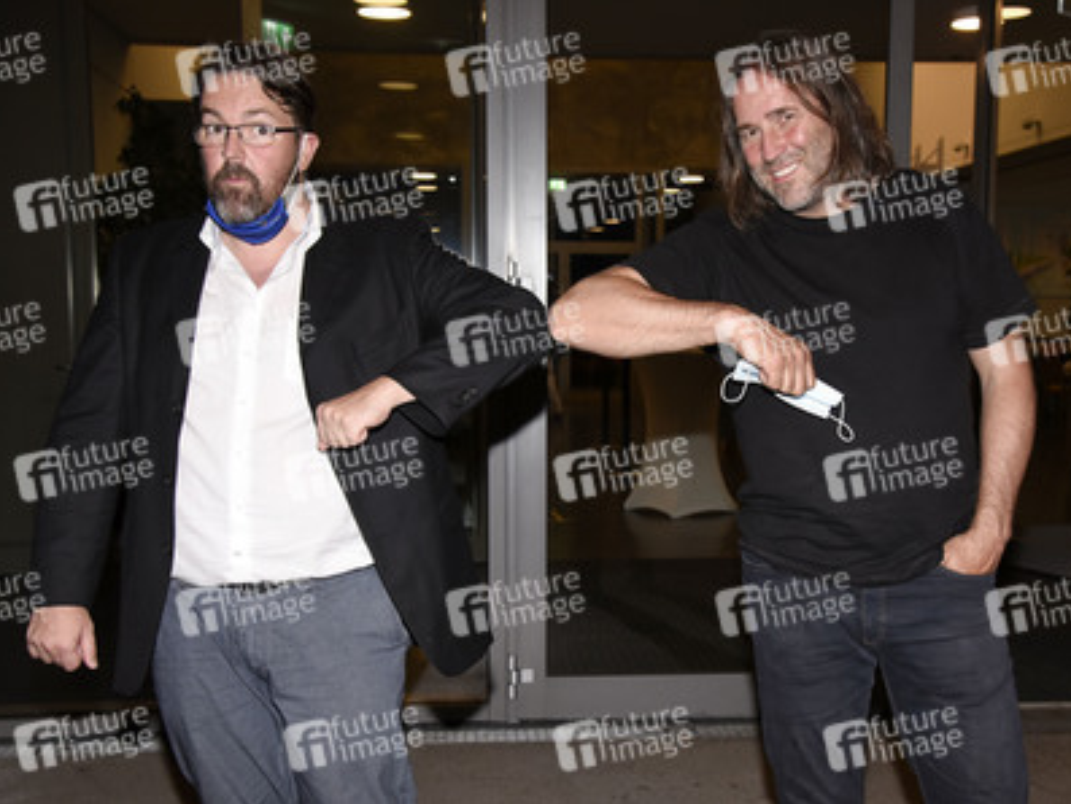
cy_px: 402
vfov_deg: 30.3
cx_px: 552
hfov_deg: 39.6
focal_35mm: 48
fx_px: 1486
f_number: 6.3
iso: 1600
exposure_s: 1/125
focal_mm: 44
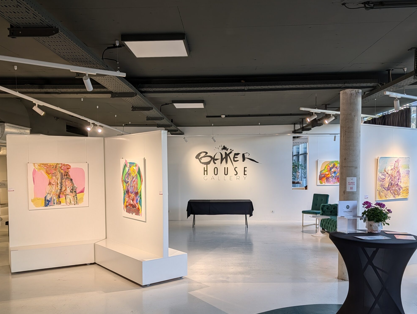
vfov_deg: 45.3
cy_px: 191
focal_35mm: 31
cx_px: 210
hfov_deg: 58.3
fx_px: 374
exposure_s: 1/459
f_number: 1.68
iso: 25
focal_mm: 6.9
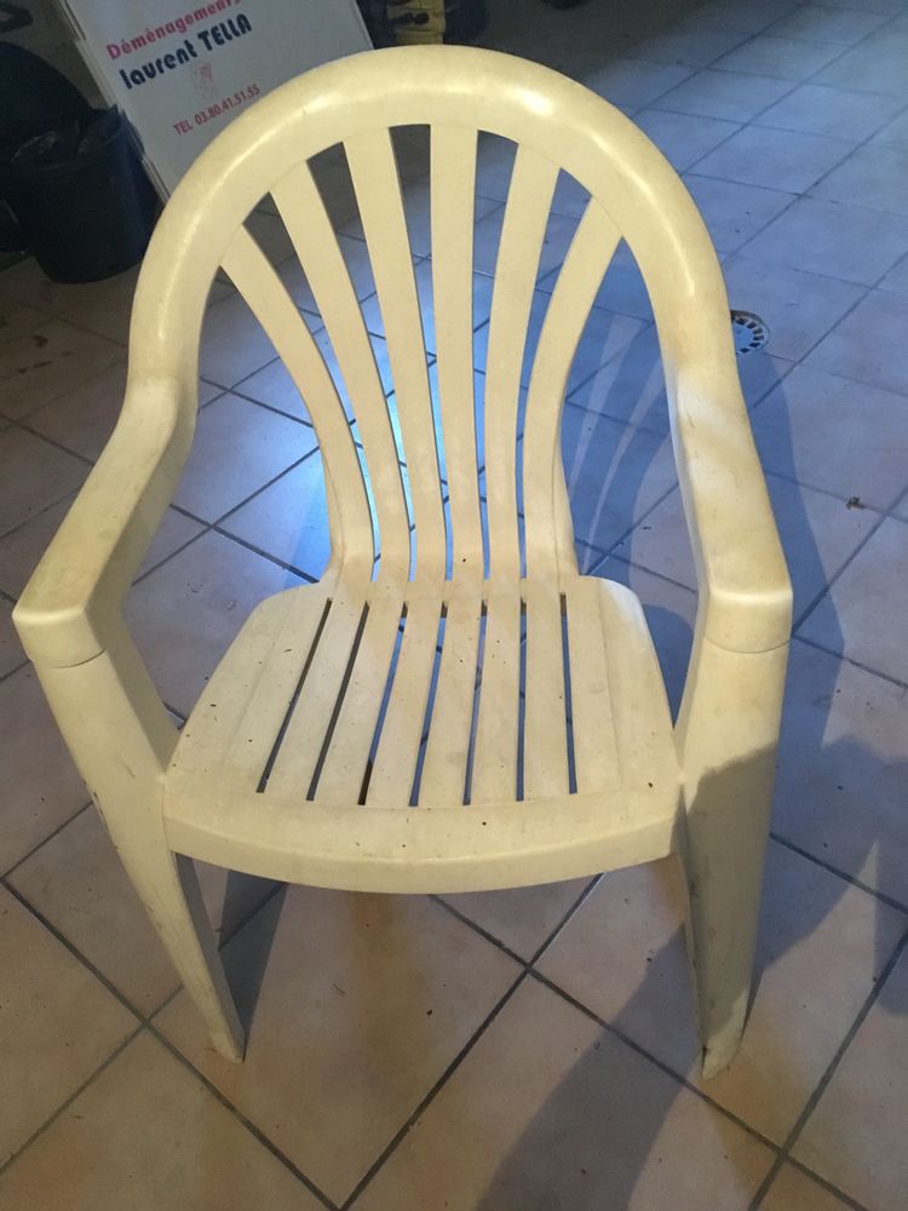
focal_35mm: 29
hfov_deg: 48.2
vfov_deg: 61.7
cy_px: 606
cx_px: 454
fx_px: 1014
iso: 320
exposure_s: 1/17
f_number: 2.2
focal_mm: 4.15
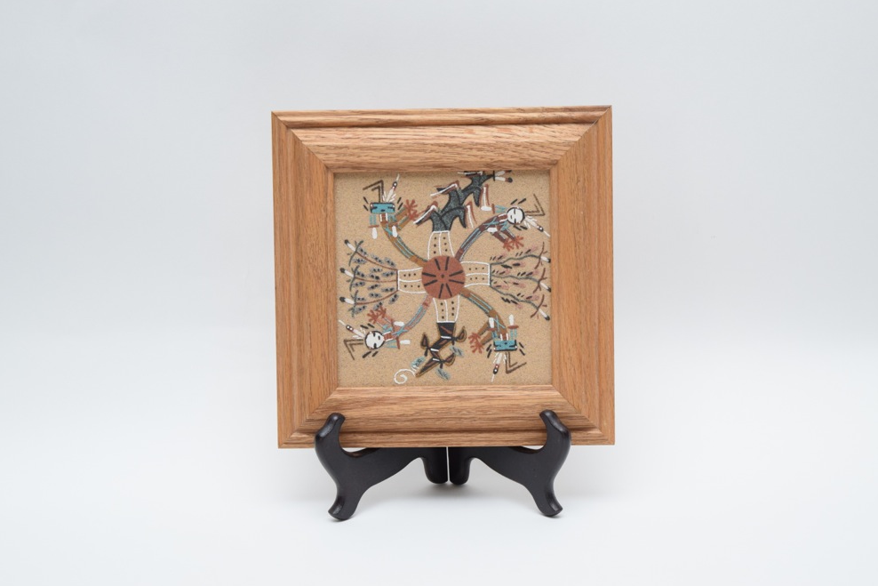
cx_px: 436
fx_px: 2037
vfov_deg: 16.4
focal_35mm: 84
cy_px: 296
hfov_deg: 24.3
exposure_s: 1/60
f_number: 5.6
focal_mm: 55
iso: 1100
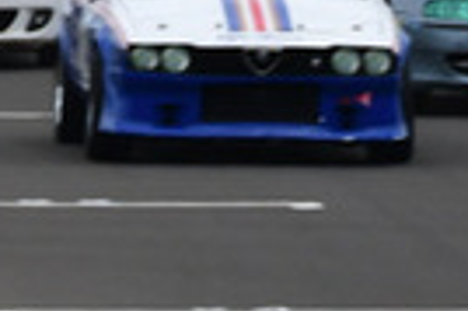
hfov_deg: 0.6
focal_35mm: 3413
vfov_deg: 0.4
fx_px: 44315
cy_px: 538
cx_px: -433
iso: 320
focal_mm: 380
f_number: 10
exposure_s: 1/640
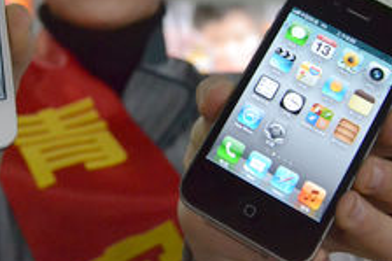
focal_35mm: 87
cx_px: 116
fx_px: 947
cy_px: 3
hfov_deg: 23.2
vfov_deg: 15.4
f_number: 5
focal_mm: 26
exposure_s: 1/320
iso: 3200
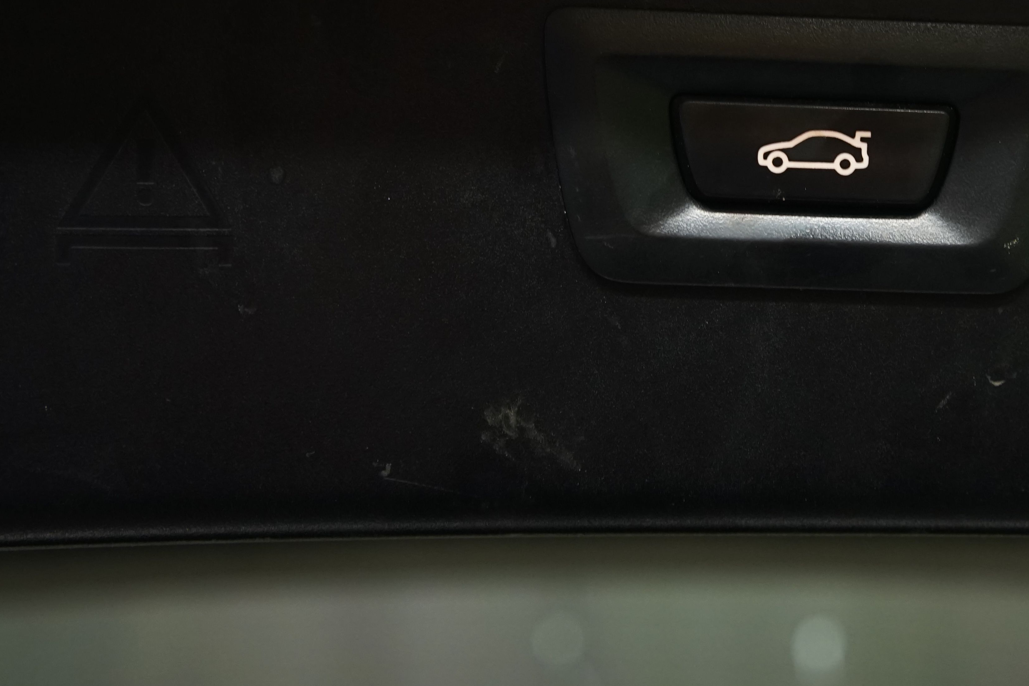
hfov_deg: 27.2
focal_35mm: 73
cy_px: 168
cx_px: 822
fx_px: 2086
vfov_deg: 18.5
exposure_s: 1/50
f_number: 4
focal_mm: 40
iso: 1250
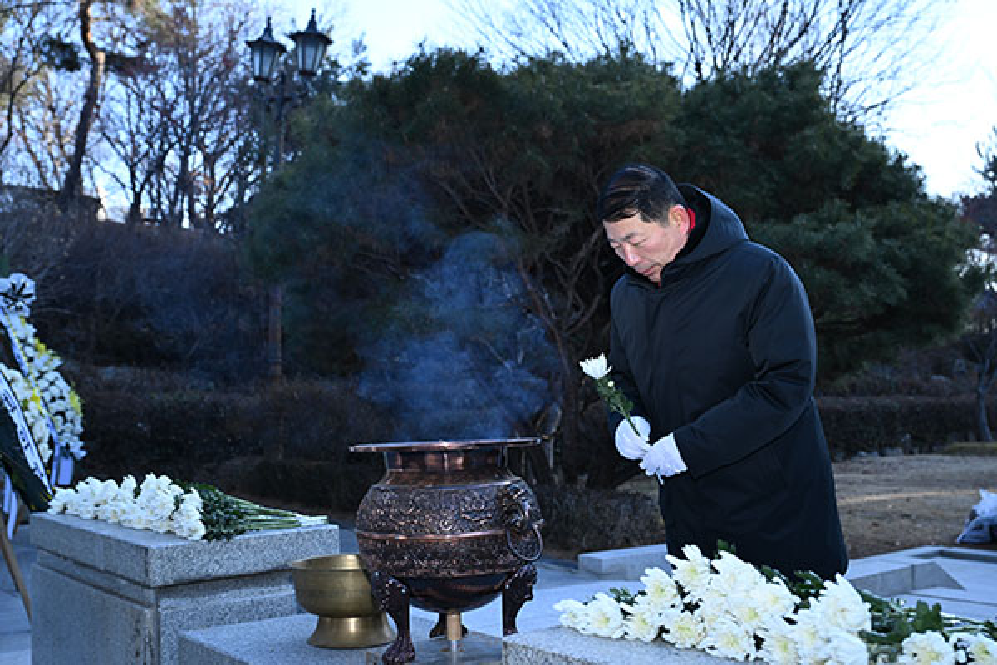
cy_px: 332
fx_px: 1080
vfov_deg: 34.2
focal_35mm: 39
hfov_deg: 49.6
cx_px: 498
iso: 200
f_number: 5.6
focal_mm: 39
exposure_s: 1/125
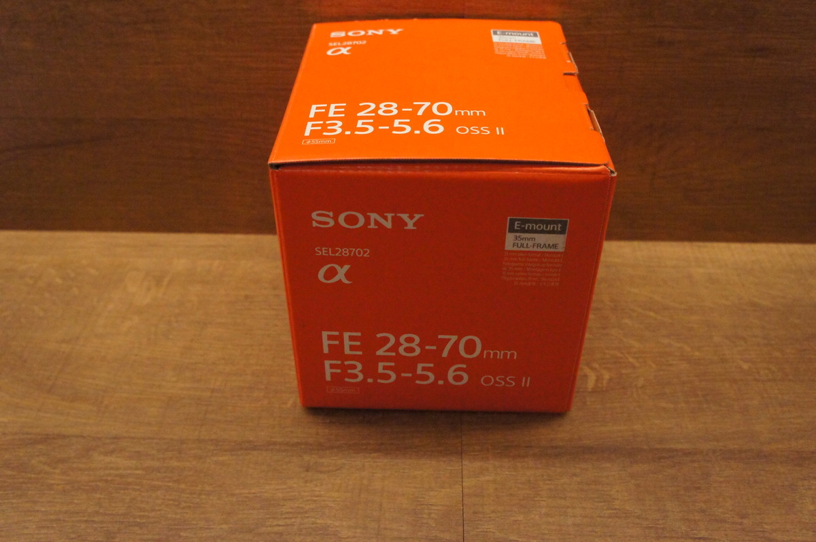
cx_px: 408
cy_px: 271
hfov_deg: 59.6
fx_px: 713
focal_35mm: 32
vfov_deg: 41.6
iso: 6400
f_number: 5.6
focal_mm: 21
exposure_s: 1/2000
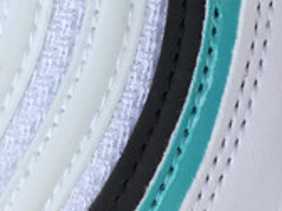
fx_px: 1352
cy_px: -203
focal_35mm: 166
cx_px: 220
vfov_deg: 8.5
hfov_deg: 11.9
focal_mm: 3.3
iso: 25
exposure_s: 1/319
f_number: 2.4
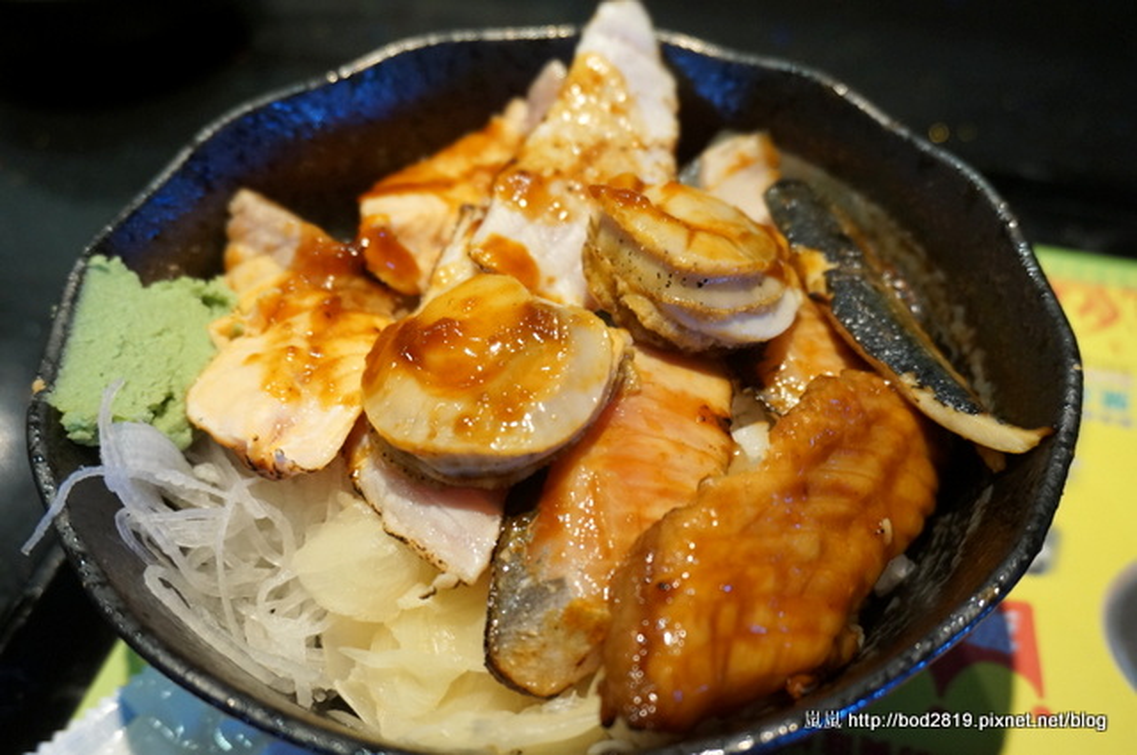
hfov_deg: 53.2
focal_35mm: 36
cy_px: 378
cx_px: 568
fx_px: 1136
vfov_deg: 36.8
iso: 1000
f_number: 4.5
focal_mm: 24
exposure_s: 1/60
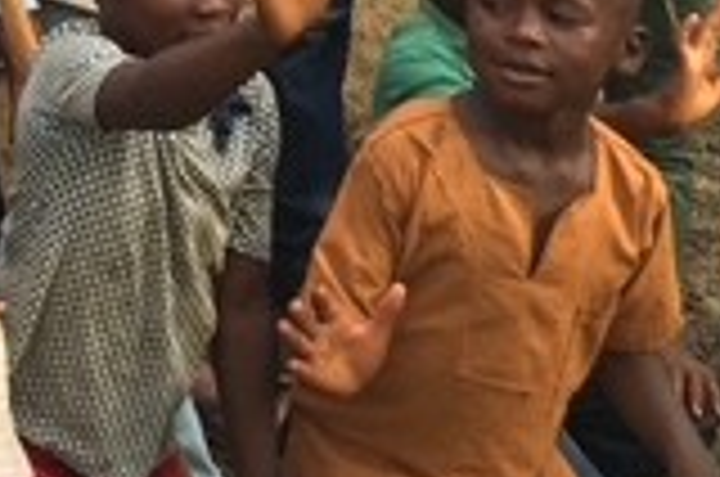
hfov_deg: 15.9
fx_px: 2415
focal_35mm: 121
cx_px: -274
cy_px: -580
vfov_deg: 10.1
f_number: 2.2
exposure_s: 1/366
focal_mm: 4.15
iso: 32
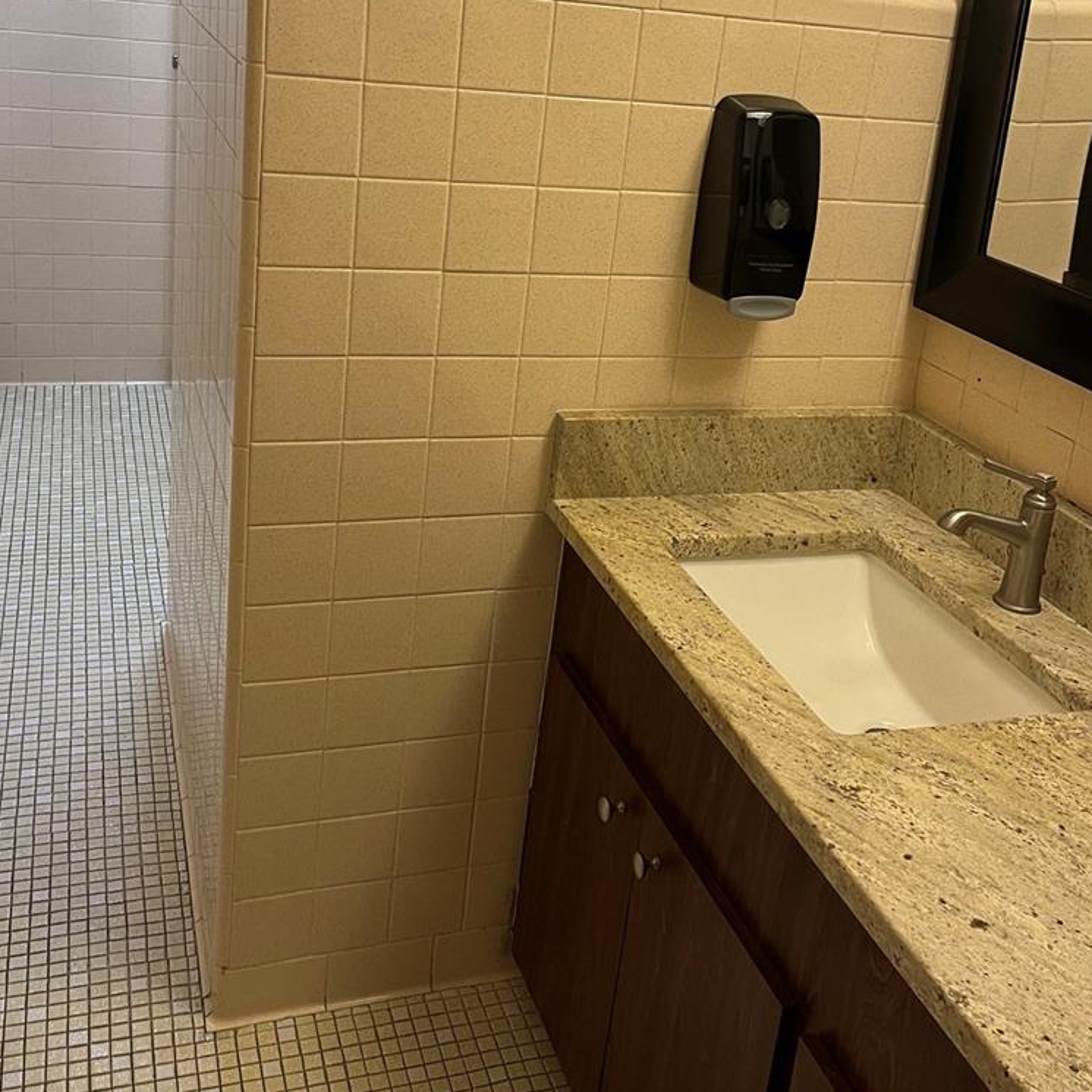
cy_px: 347
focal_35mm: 37
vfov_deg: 44.2
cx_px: 573
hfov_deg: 44.9
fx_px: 1321
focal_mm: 5.1
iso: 125
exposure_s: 1/60
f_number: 1.6
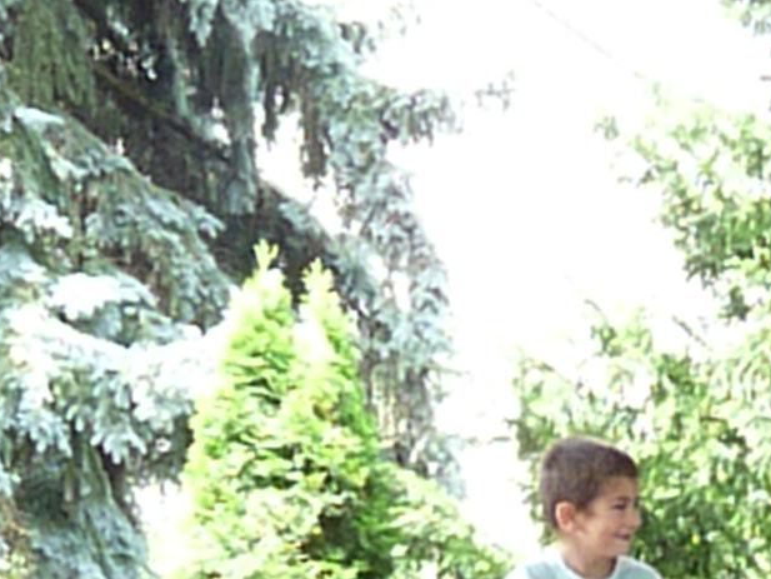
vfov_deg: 10.0
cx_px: 1245
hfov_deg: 12.7
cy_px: 739
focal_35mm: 146
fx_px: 3252
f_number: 4.5
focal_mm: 7.8
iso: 800
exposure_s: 1/250
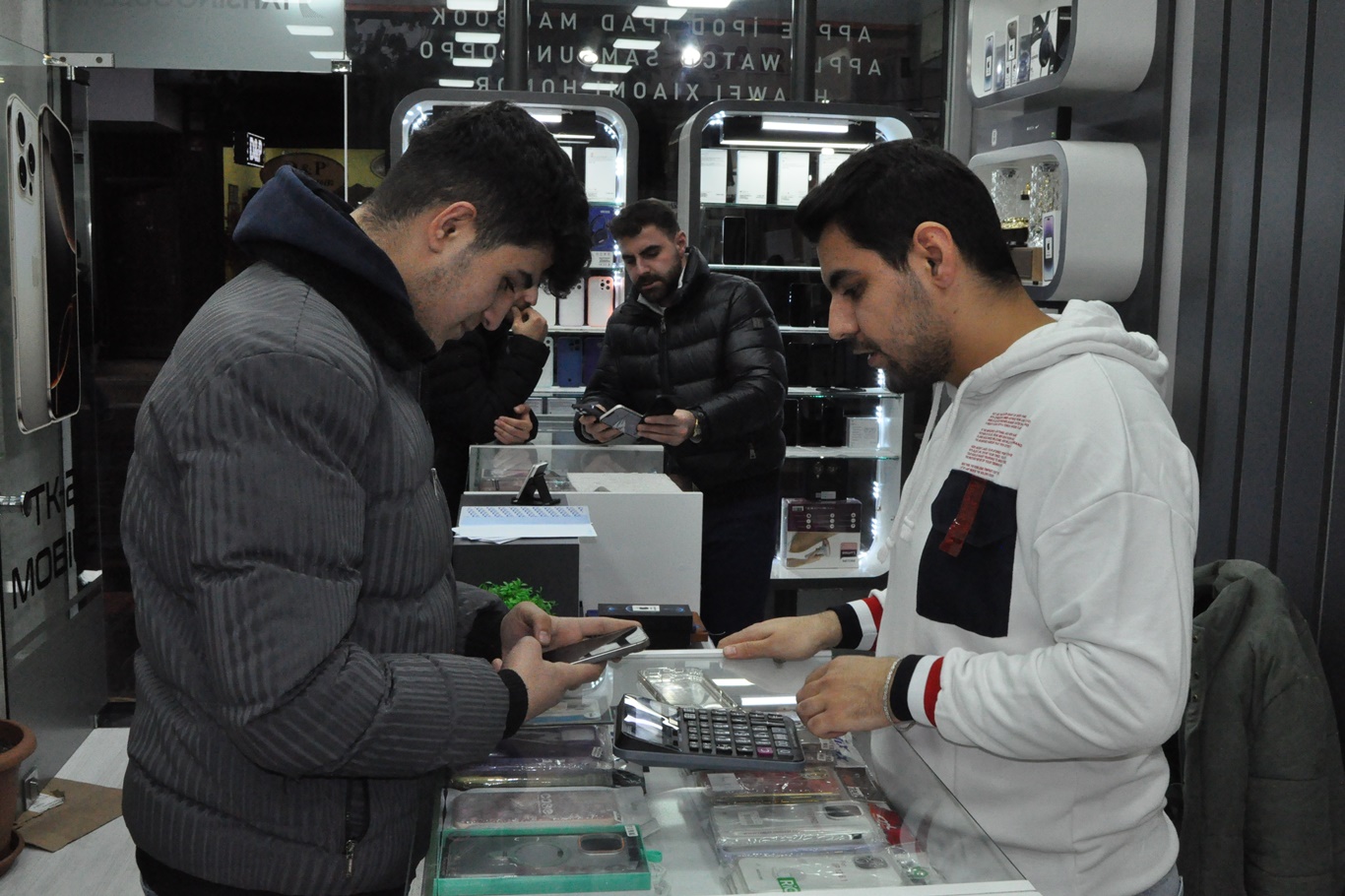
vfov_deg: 36.9
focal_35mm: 36
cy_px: 448
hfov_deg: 53.1
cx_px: 672
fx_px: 1345
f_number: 10
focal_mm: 24
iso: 3200
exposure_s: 1/200
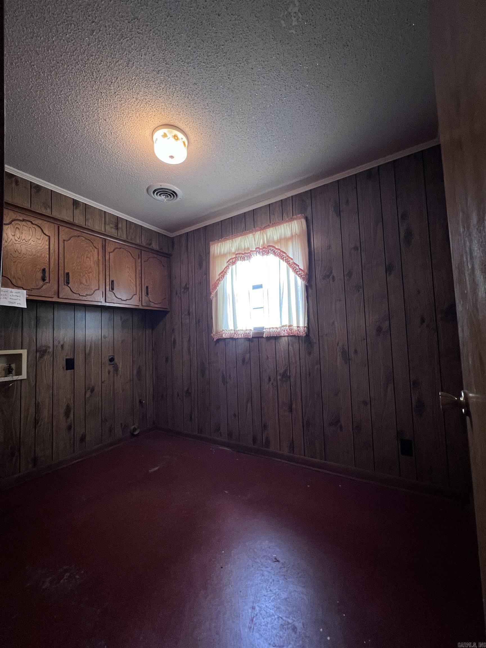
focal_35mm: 13
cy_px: 324
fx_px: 243
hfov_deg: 89.9
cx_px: 243
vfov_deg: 106.2
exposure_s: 1/60
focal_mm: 1.57
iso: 400
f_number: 1.8
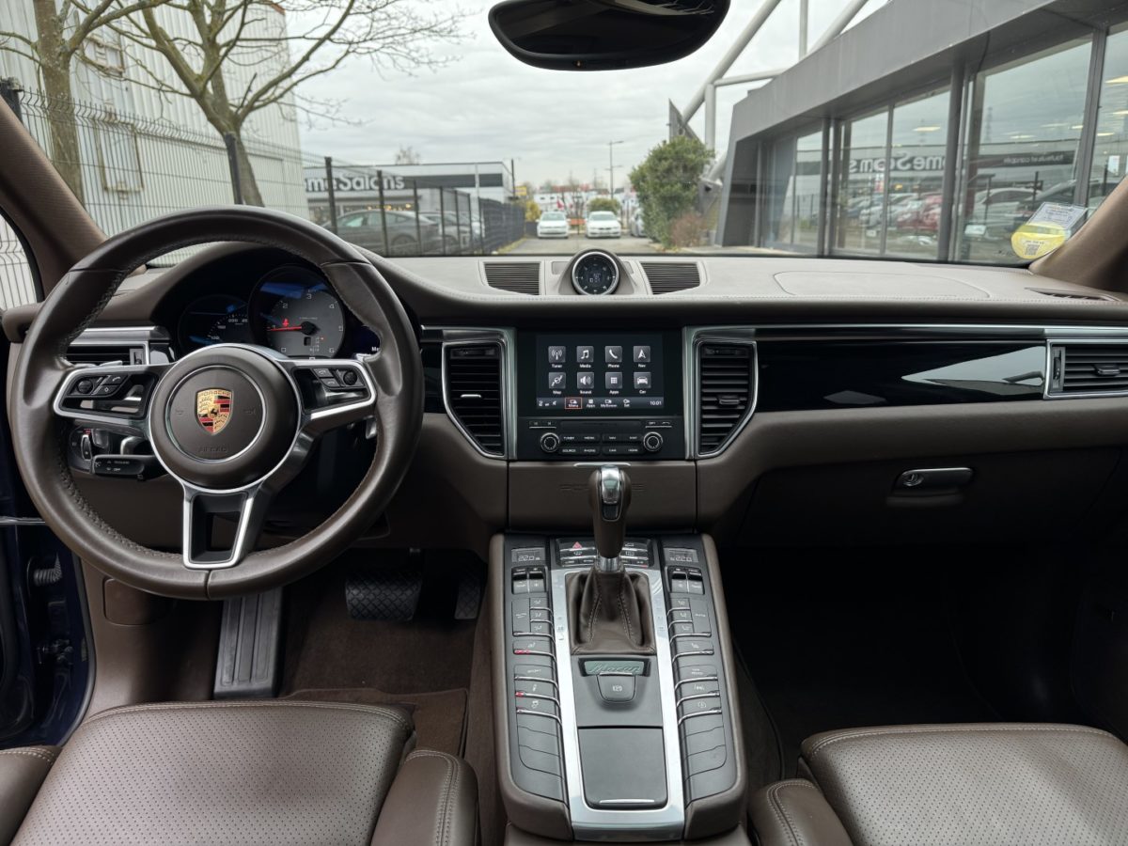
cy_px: 423
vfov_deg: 56.8
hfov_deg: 71.6
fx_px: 782
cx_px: 564
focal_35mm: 24
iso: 100
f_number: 1.78
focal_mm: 6.76
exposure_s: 1/127
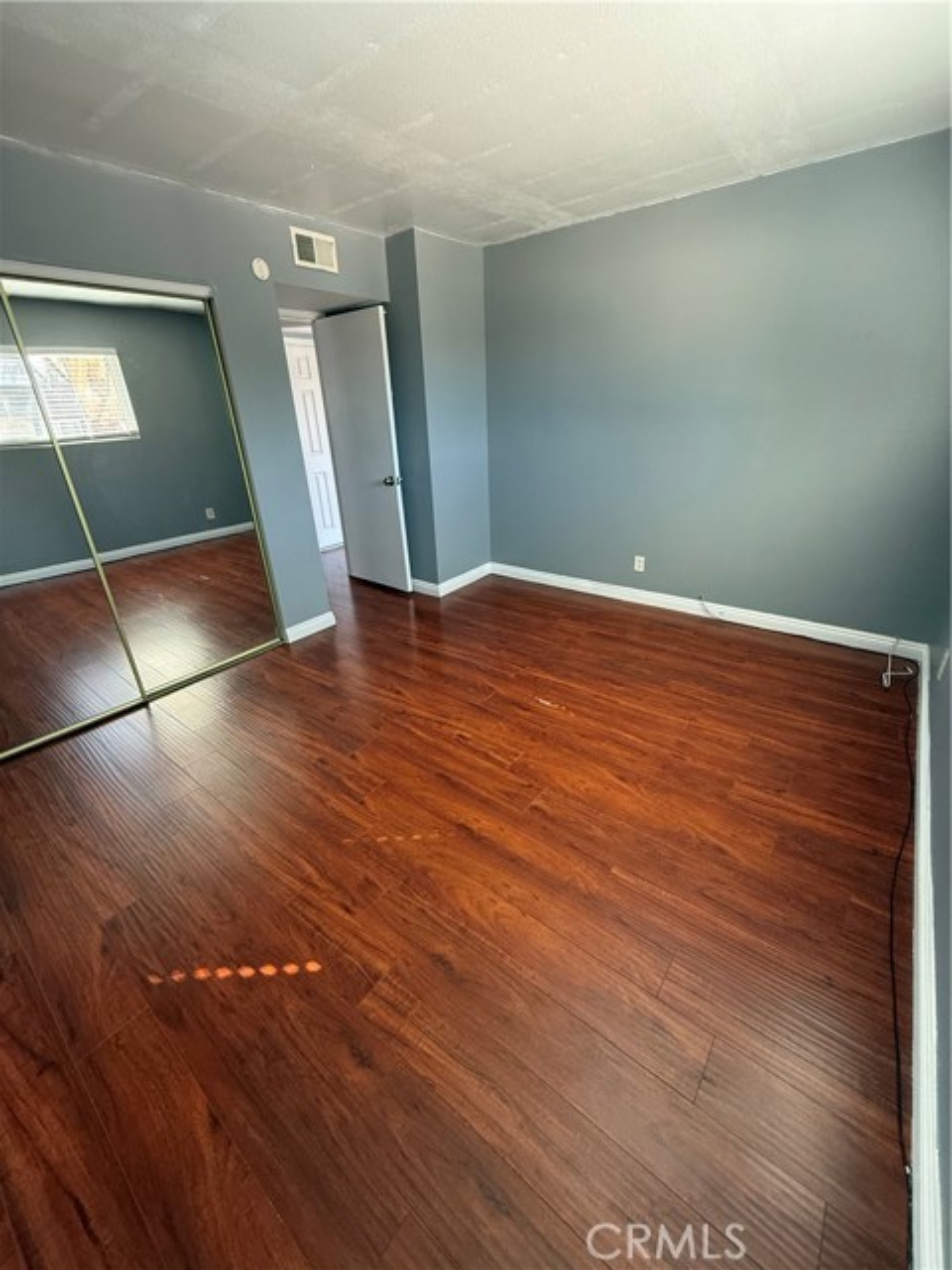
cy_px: 635
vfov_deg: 102.1
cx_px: 476
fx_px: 513
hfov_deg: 85.7
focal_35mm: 14
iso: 320
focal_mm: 2.22
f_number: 2.2
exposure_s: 1/60
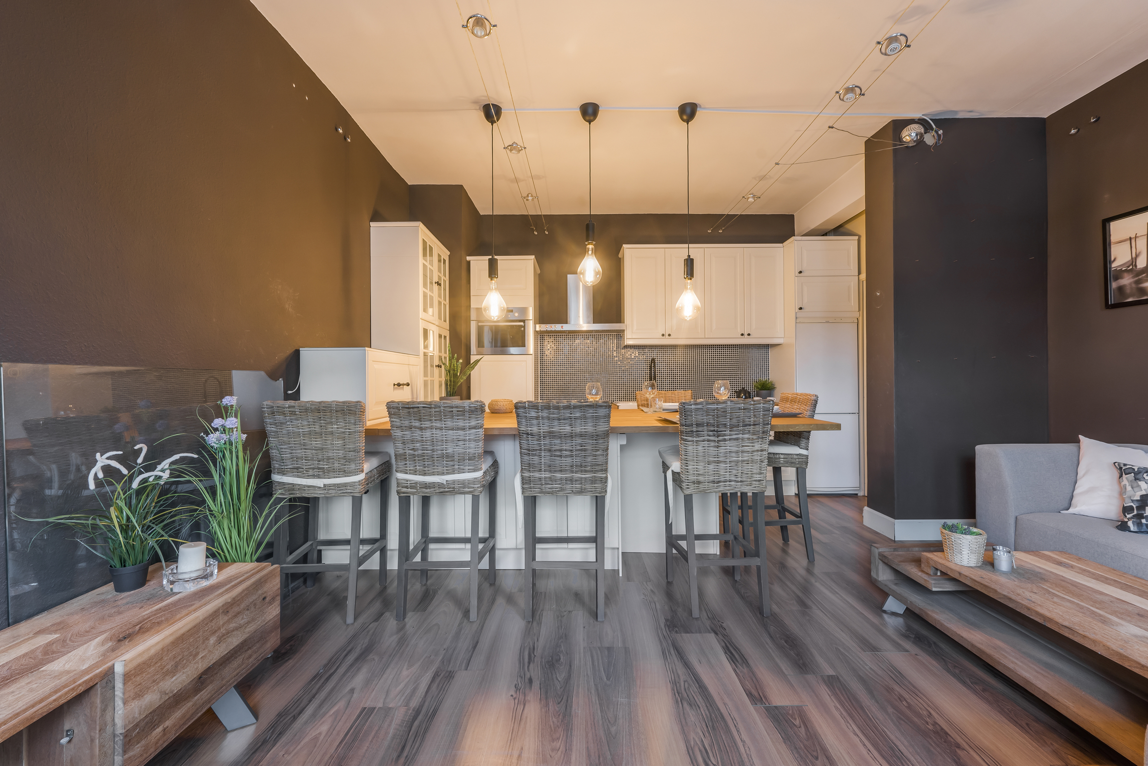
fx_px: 447
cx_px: 574
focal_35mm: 14
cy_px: 383
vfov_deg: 81.3
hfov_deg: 104.2
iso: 250
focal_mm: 14
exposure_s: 1/3
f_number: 8
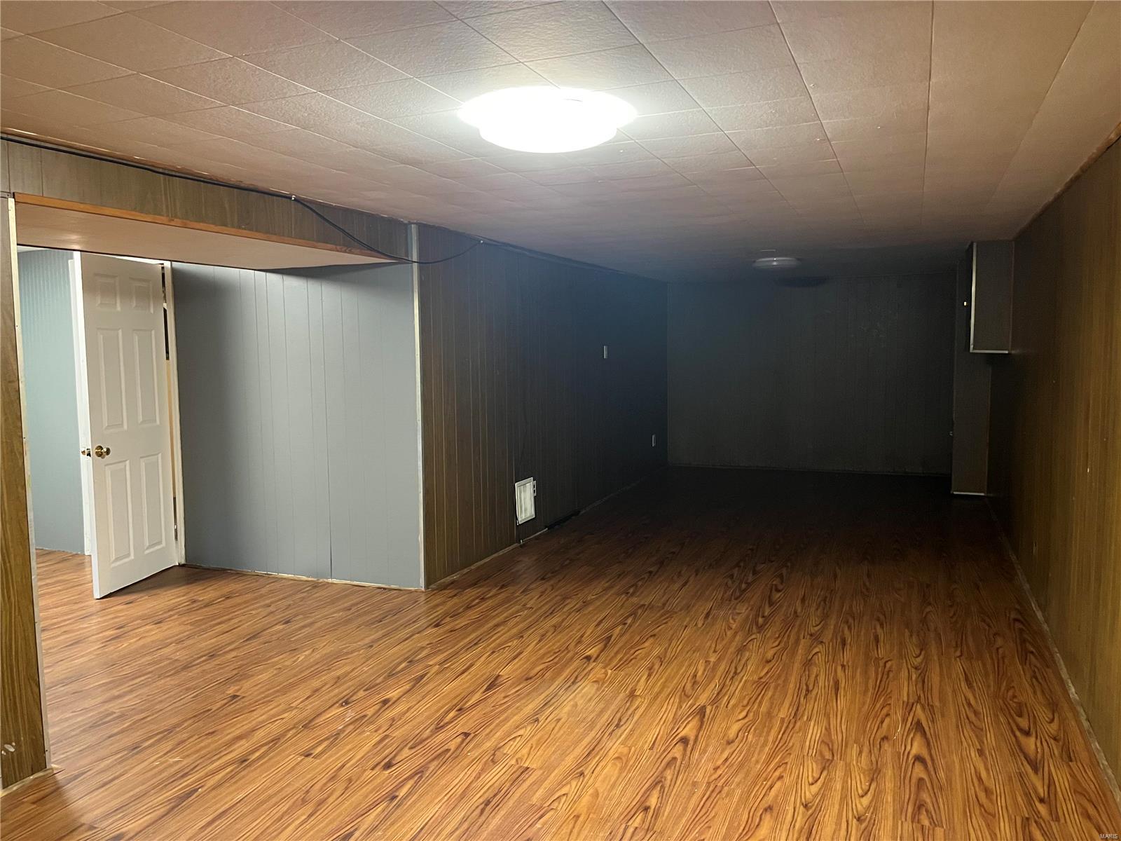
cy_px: 420
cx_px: 560
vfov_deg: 53.1
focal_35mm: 26
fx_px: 842
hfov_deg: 67.3
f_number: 1.6
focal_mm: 5.1
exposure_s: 1/40
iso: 500
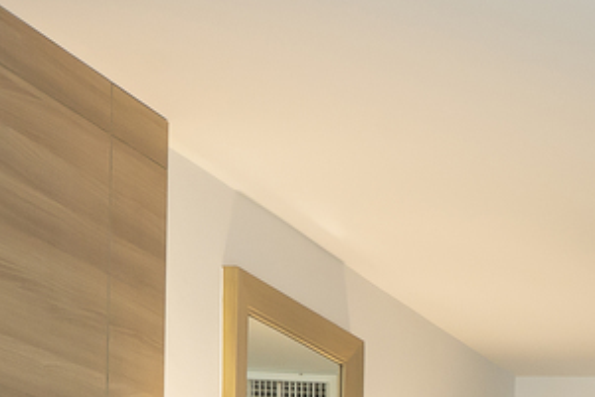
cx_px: 1083
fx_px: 1687
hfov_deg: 16.6
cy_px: 748
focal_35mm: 102
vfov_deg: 12.2
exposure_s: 1/3
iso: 400
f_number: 13
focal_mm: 16
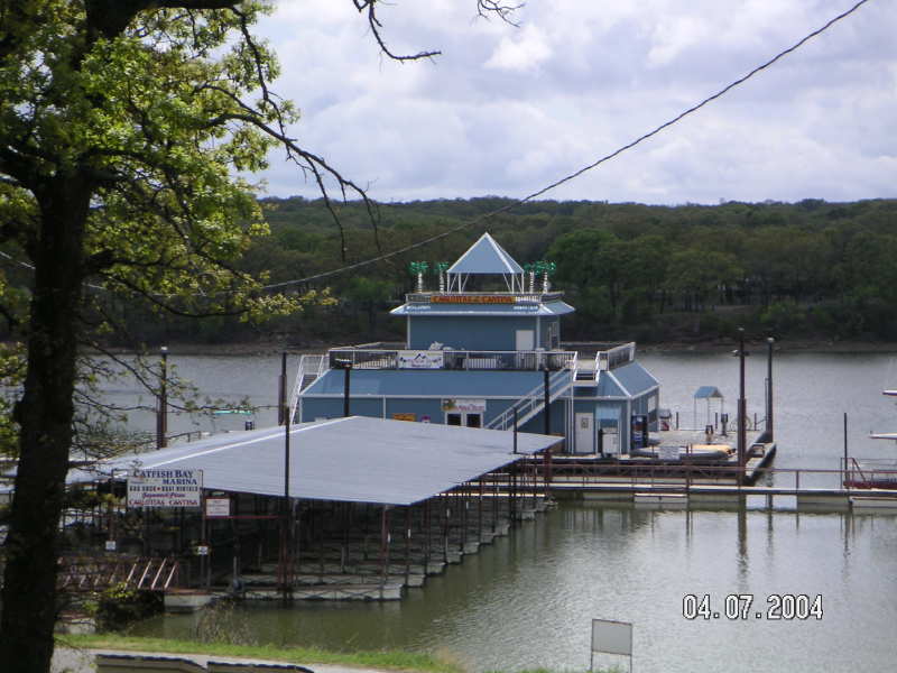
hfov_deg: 17.7
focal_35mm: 111
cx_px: 448
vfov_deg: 13.3
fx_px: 2876
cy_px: 336
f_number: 8
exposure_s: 1/180
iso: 50
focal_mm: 17.1
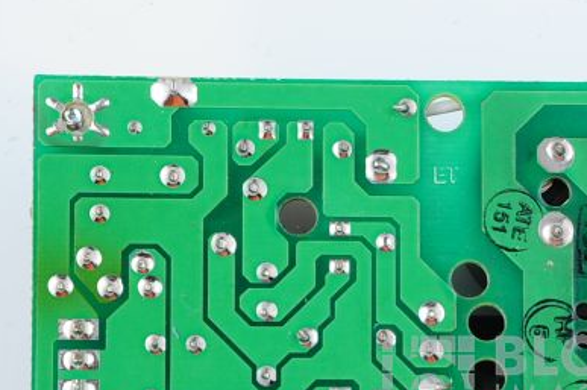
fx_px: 4560
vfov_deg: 4.9
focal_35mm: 280
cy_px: 373
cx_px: 534
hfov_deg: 7.3
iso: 400
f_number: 13
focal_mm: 120
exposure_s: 1/160
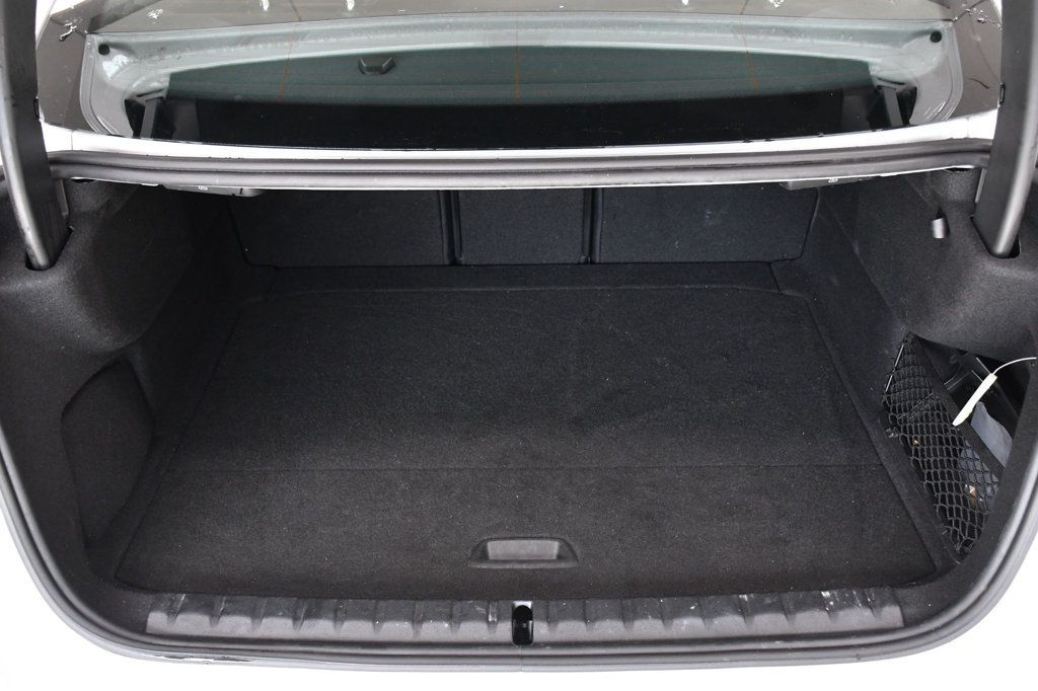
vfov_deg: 33.4
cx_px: 519
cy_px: 346
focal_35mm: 40
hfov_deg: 48.5
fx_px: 1153
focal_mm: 27
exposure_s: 1/200
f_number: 7.1
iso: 2500
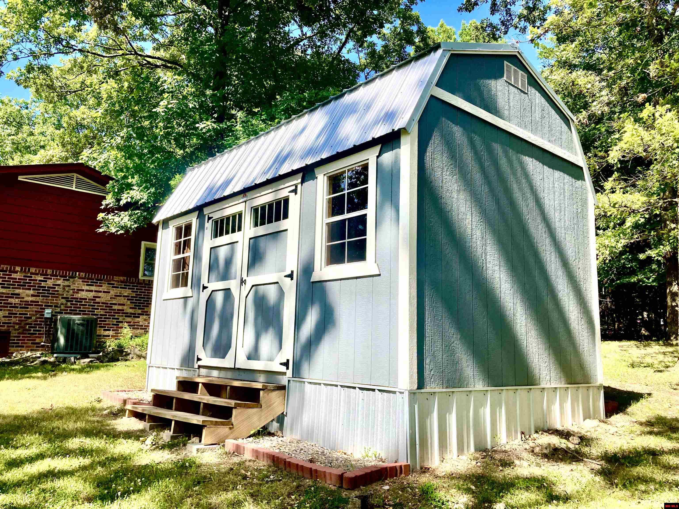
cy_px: 254
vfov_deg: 49.7
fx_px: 549
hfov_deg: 63.4
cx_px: 340
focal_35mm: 28
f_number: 1.8
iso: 20
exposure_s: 1/1312
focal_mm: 3.99
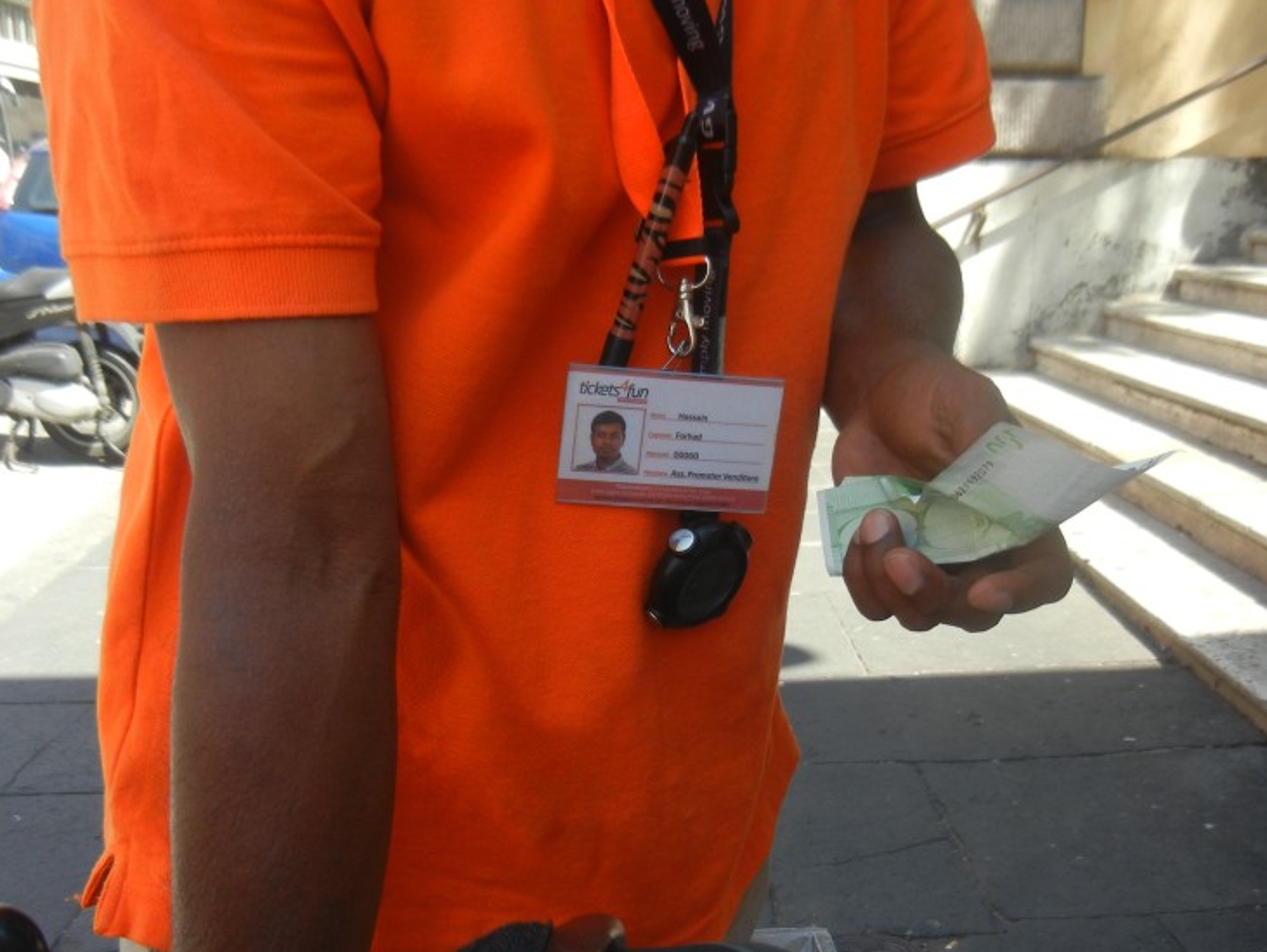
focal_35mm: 42
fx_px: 1538
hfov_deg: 44.7
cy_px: 531
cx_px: 591
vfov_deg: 34.3
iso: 160
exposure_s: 1/341
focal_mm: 5.4
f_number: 3.5
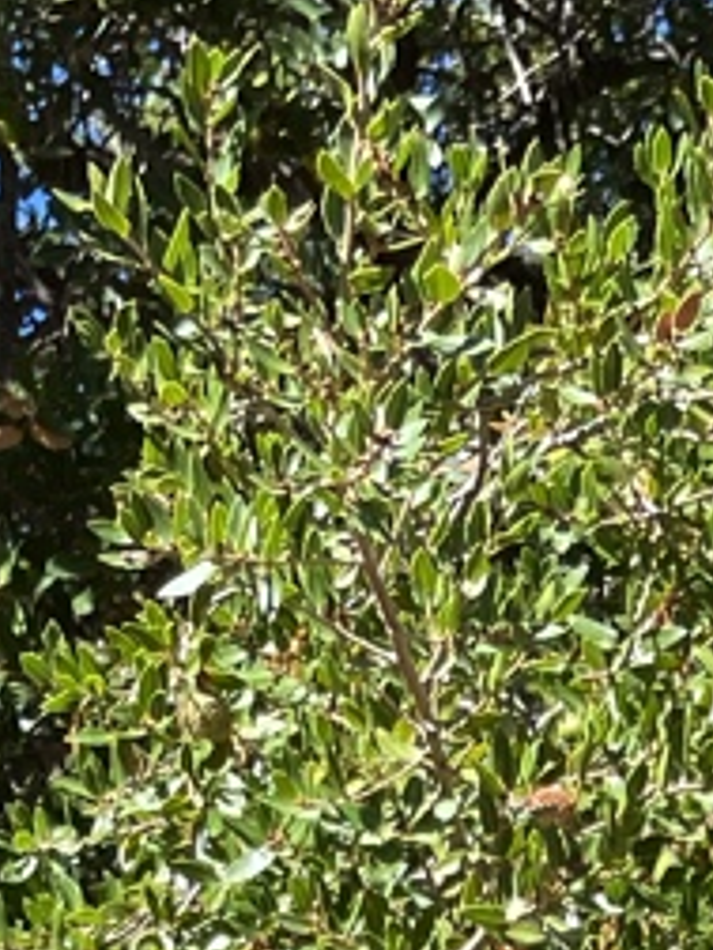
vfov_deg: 12.2
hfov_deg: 10.2
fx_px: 3872
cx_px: 1019
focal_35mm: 141
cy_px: 1989
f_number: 1.6
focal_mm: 4.2
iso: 32
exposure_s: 1/1135
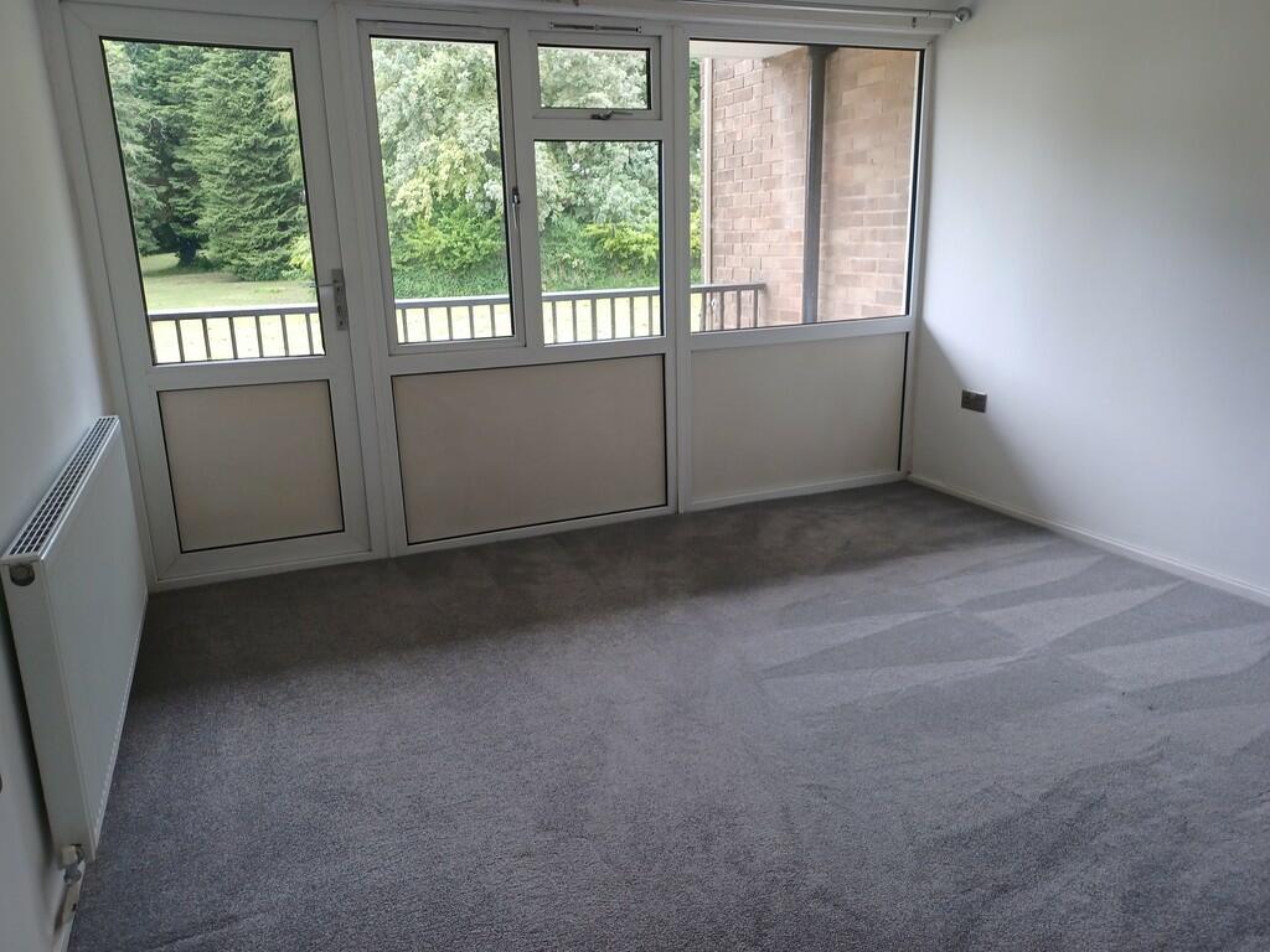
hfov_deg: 69.4
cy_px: 476
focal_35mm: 25
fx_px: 917
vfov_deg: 54.9
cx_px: 635
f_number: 1.8
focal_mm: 4.6
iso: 125
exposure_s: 1/60
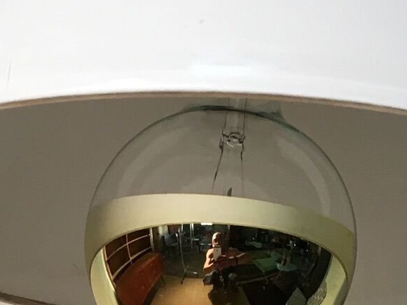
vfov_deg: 13.4
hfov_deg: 19.1
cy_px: 482
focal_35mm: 103
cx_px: 167
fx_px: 1210
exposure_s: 1/33
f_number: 2.2
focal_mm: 4.15
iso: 40
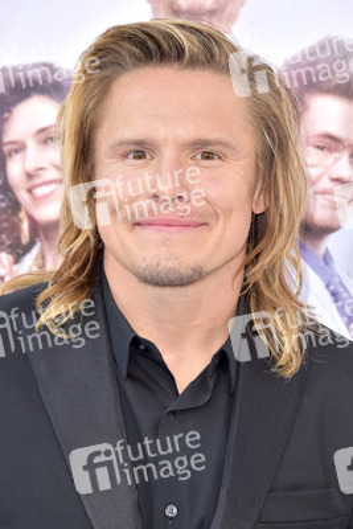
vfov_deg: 12.8
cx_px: 176
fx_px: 2351
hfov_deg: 8.6
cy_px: 264
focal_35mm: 160
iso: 320
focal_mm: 160
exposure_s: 1/250
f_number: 7.1
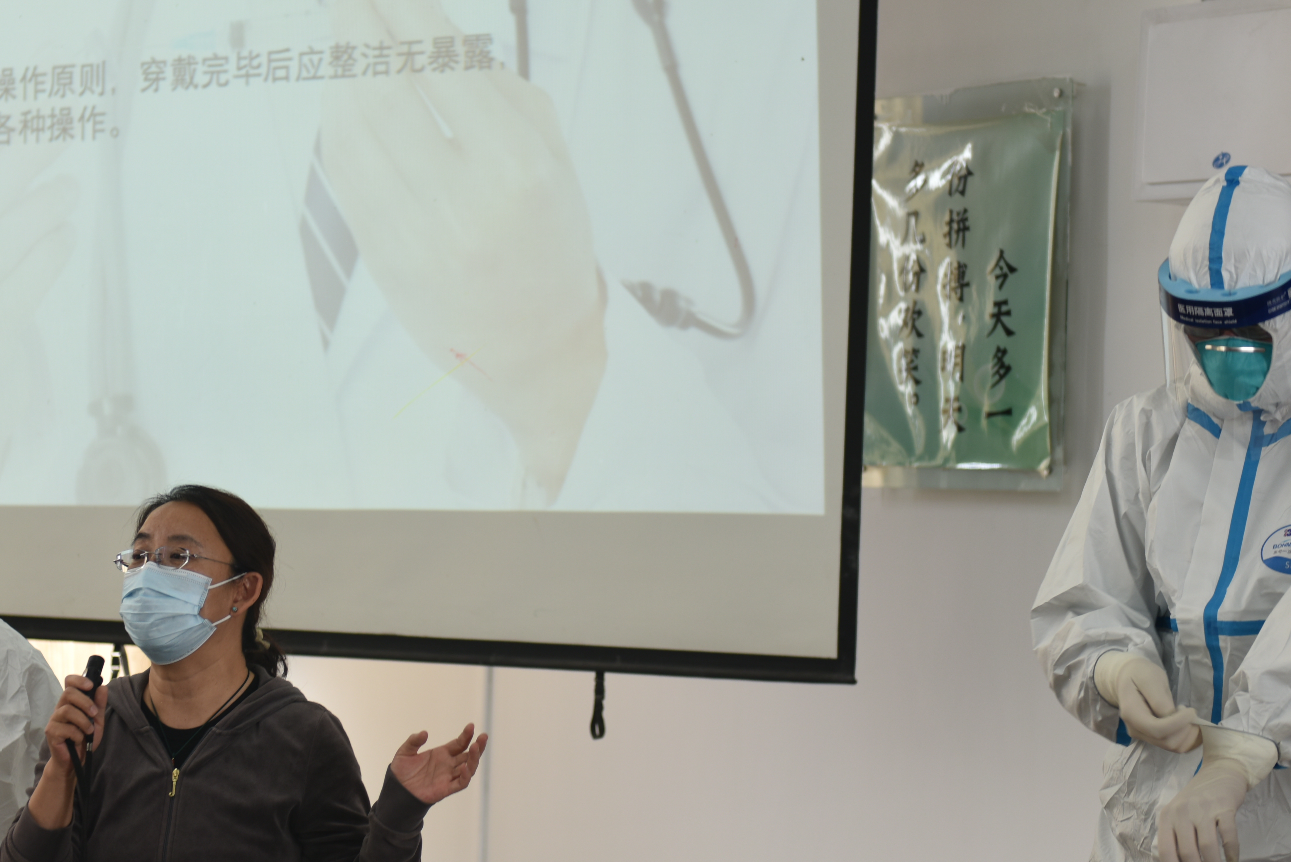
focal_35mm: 97
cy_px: 420
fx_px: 3479
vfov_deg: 14.1
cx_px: 478
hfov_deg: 21.0
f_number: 2.8
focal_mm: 58
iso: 160
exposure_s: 1/40
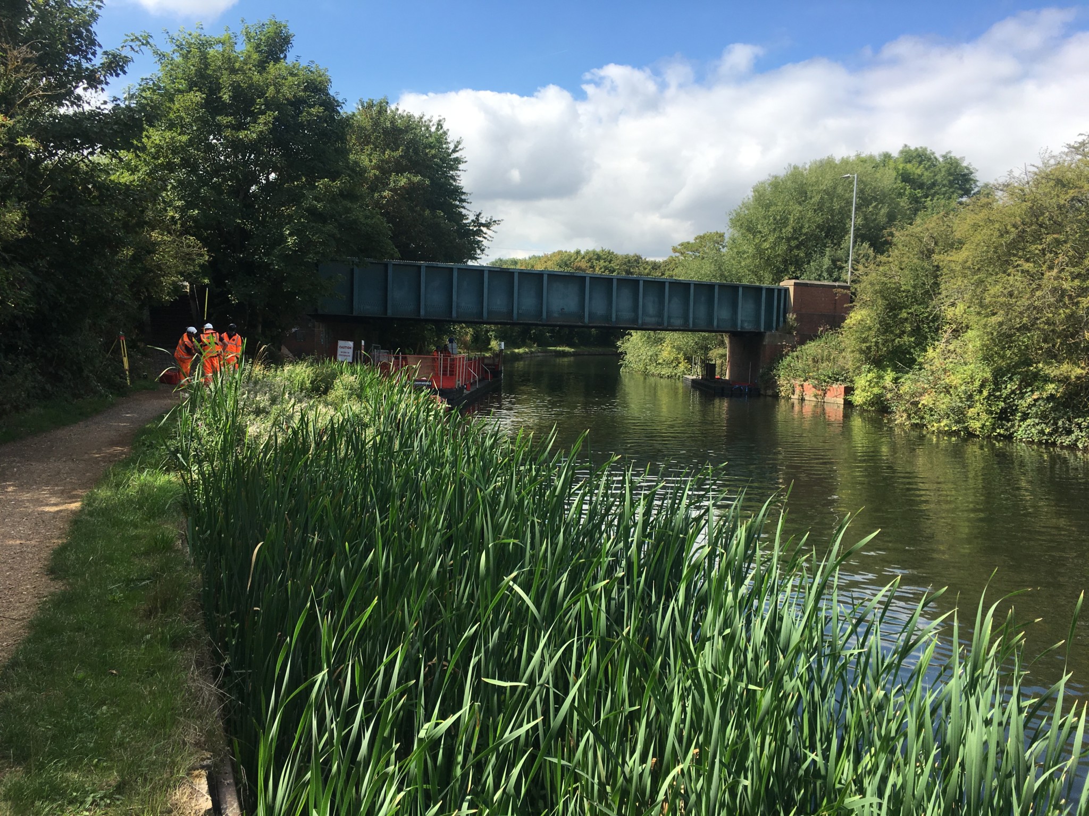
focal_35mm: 29
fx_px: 912
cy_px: 408
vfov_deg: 48.2
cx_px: 544
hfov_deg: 61.7
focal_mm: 4.15
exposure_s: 1/1131
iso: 25
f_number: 2.2
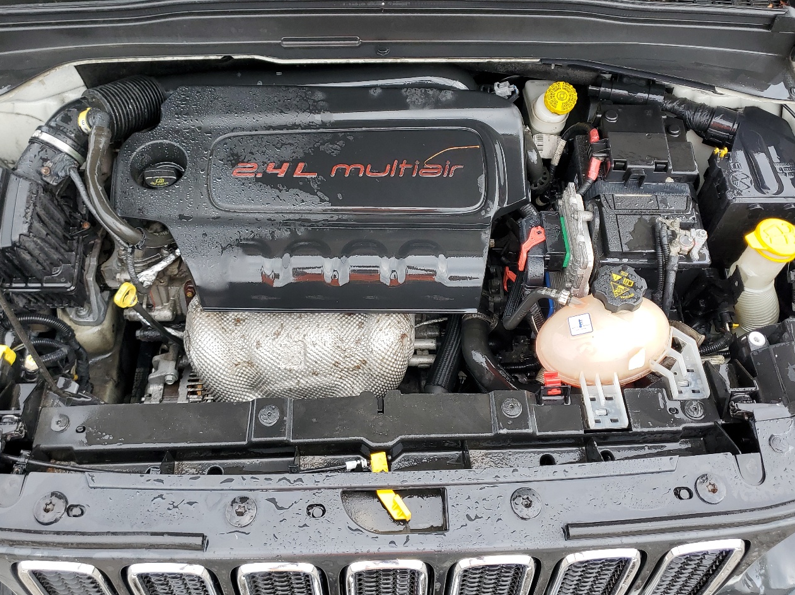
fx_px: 758
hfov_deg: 55.4
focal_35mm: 33
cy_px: 222
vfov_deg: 42.6
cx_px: 382
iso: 50
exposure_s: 1/370
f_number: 1.5
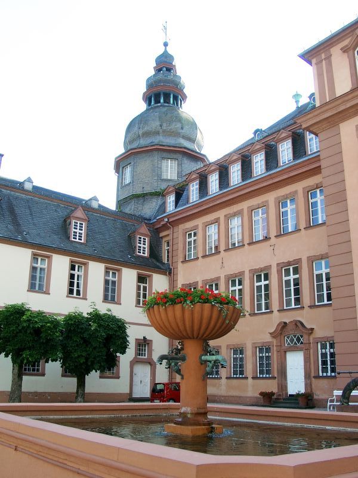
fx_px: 469
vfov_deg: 54.0
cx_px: 179
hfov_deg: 41.8
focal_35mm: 34
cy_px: 239
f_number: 4
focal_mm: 7.13
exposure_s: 1/295
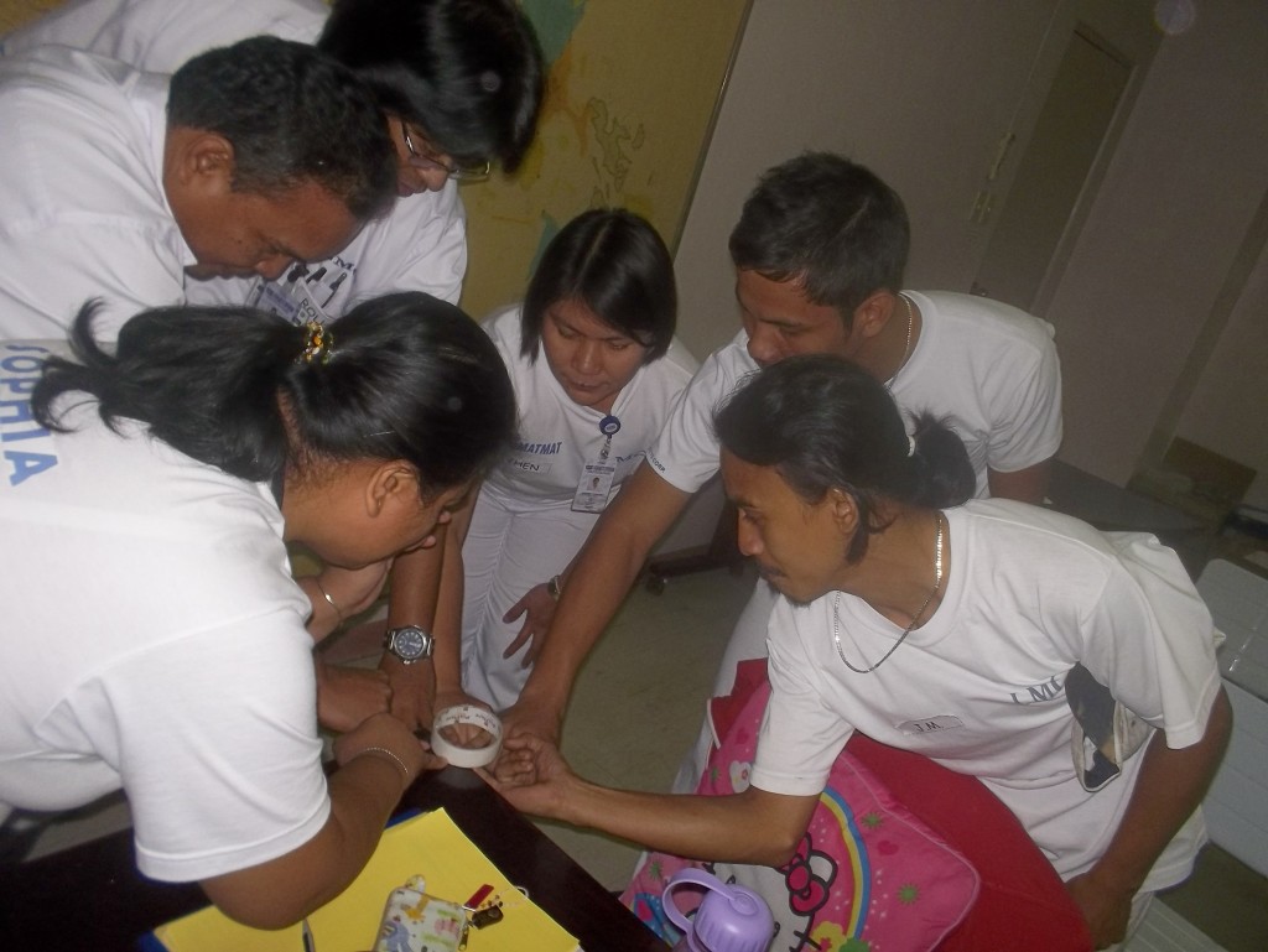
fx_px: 1063
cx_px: 634
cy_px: 476
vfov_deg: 48.3
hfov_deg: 61.6
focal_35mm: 29
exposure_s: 1/30
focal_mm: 4.1
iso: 160
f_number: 3.3
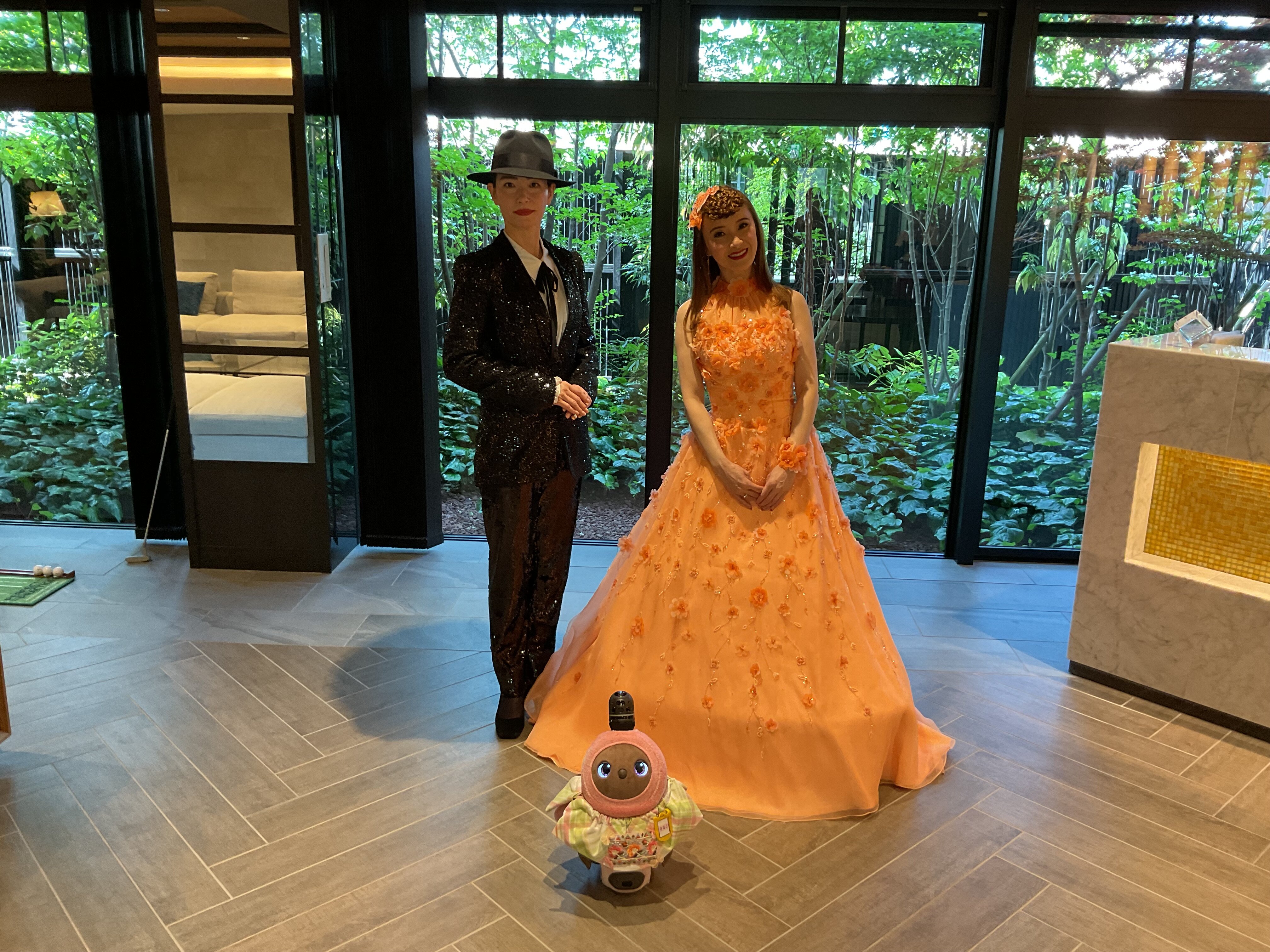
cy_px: 476
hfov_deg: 61.7
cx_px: 635
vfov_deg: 48.2
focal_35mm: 29
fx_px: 1064
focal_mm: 3
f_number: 1.8
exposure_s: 1/50
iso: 80
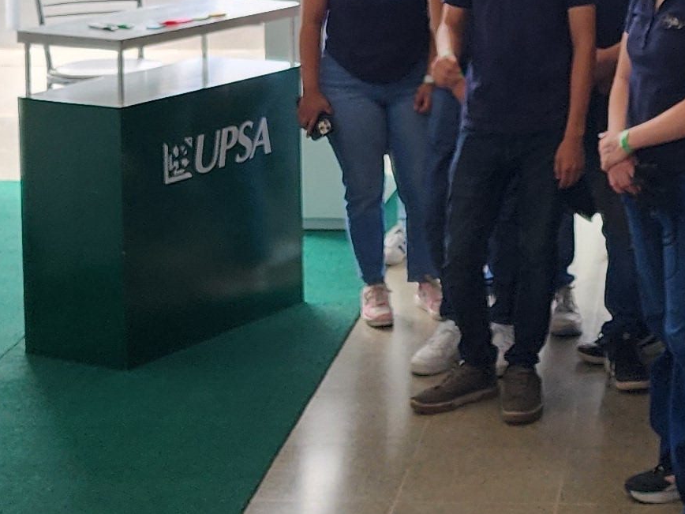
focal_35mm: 106
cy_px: -24
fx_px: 2098
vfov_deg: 13.7
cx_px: 604
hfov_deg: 18.3
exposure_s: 1/180
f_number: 1.8
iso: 32
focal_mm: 6.4
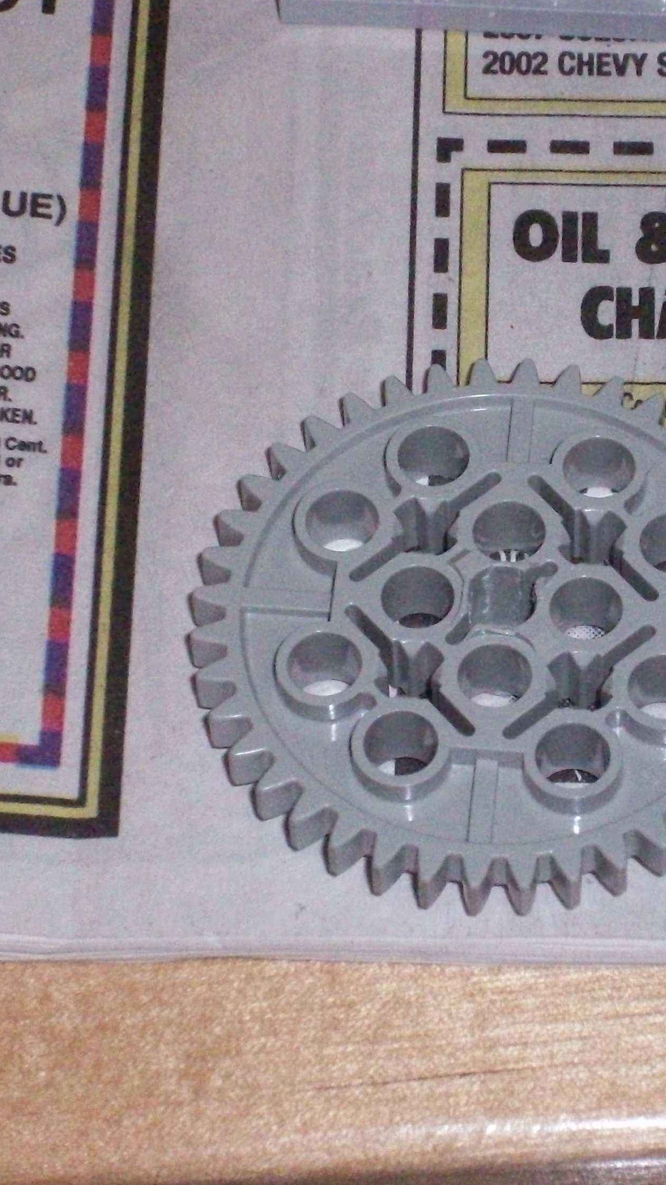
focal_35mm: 166
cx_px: 487
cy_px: 606
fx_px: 5212
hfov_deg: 7.3
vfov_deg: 13.0
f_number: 5.2
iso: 800
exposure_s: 1/257
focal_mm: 18.6
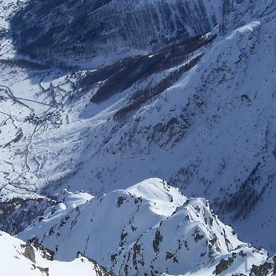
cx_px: 102
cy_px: 189
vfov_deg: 27.1
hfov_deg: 27.2
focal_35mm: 63
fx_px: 568
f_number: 5.6
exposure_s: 1/1500
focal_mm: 5.6
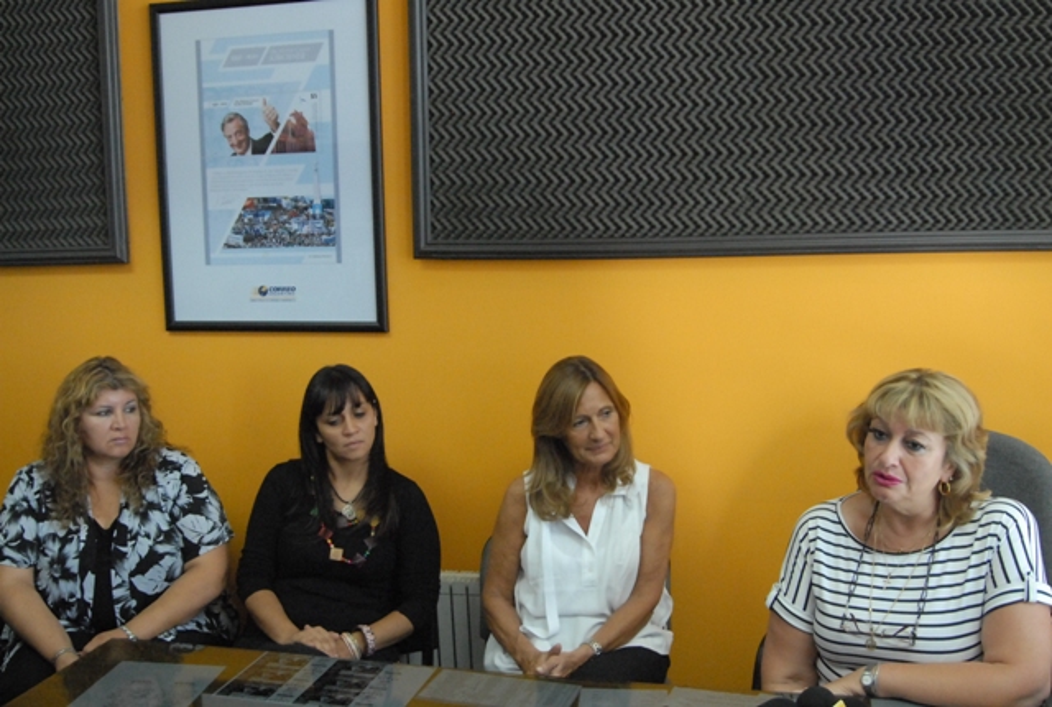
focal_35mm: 36
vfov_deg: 37.1
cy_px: 354
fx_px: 1054
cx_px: 526
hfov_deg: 53.0
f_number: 4.5
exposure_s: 1/125
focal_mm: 24
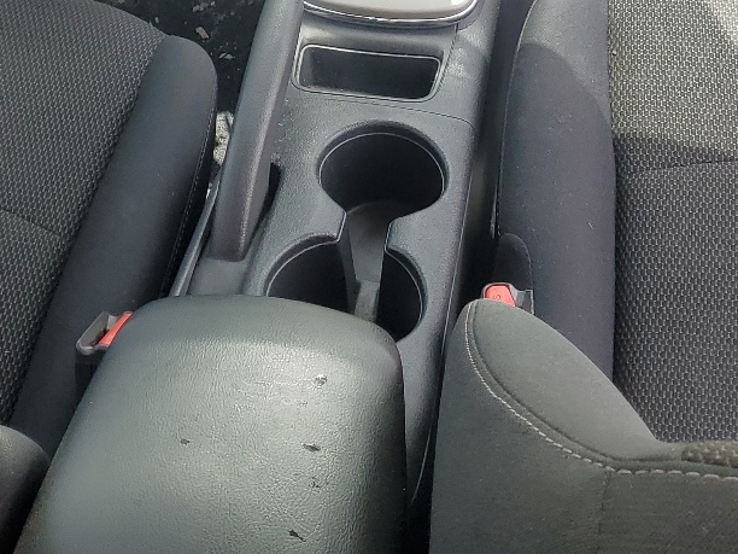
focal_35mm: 68
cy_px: -106
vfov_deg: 20.3
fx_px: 1450
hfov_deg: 28.6
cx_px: 373
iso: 50
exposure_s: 1/714
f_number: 1.5
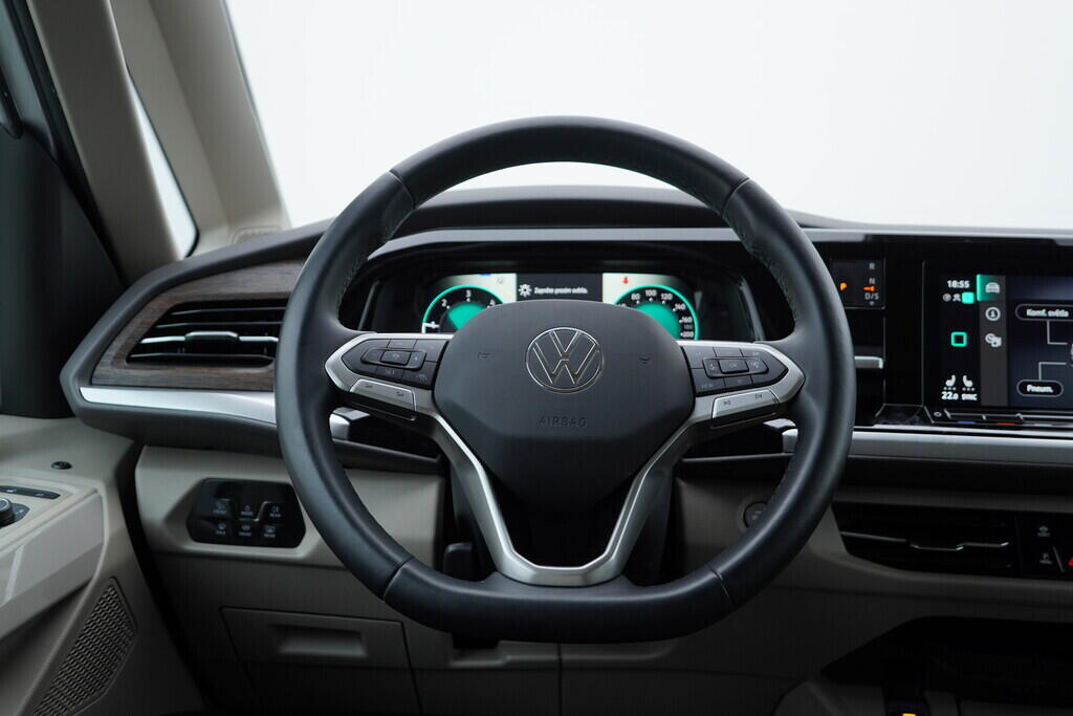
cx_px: 536
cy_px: 358
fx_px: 1073
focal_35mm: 36
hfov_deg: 53.1
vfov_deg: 36.9
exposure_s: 1/50
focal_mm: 24
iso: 125
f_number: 3.2
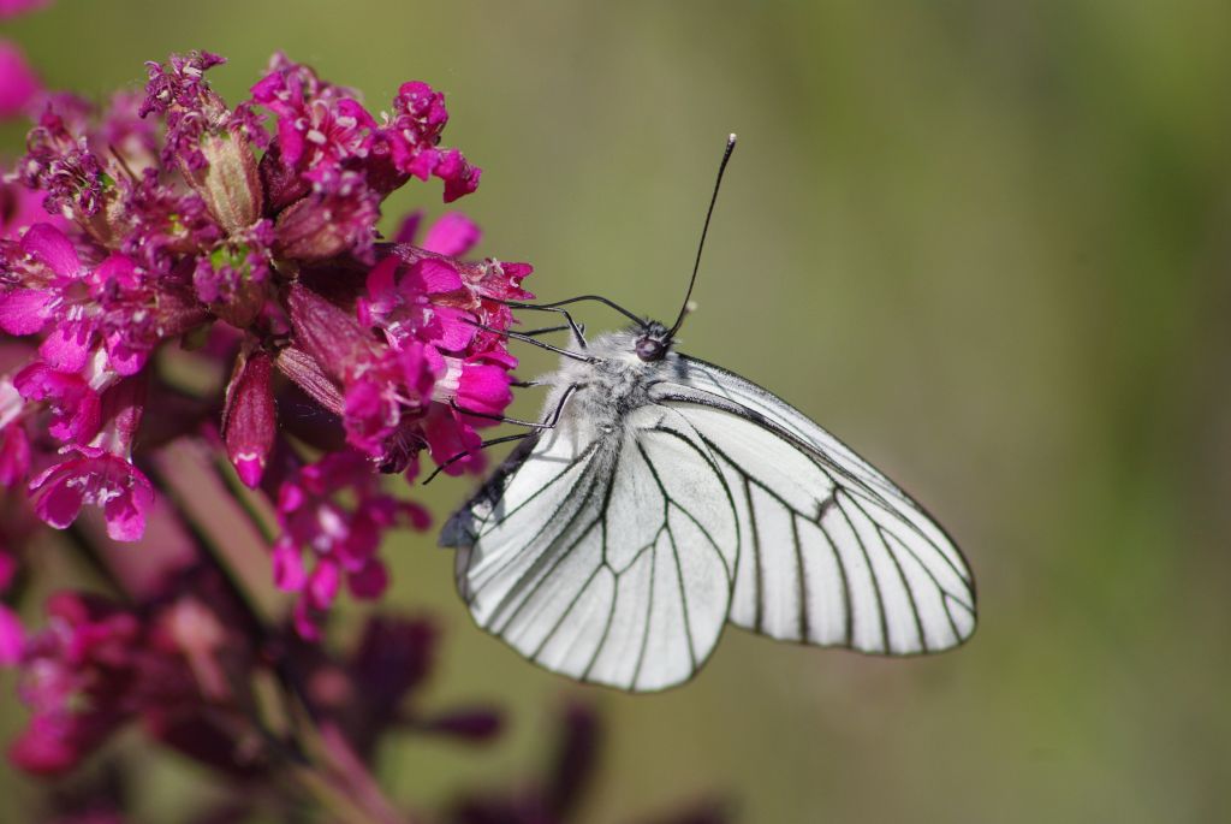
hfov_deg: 6.5
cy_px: 412
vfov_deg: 4.4
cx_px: 616
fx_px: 10782
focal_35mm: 315
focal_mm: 210
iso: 200
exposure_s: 1/750
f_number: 8
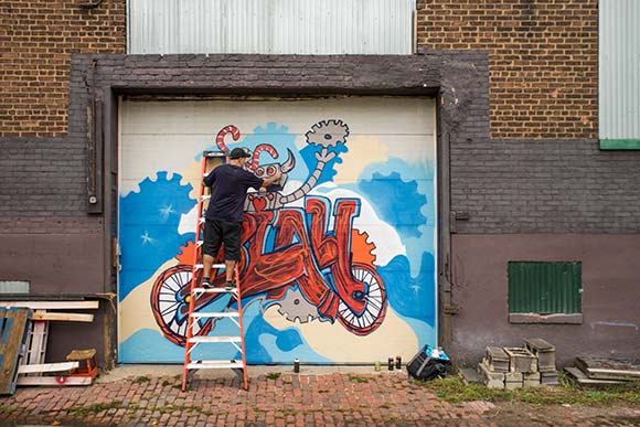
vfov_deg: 41.1
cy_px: 214
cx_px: 320
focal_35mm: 32
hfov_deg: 58.7
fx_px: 569
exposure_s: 1/250
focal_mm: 32
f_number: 5.6
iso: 500
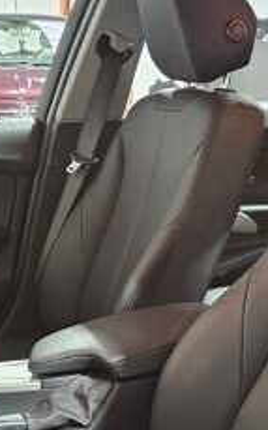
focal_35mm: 68
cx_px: 122
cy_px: 389
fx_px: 795
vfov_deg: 29.0
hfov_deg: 19.1
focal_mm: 6.3
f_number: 1.7
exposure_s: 1/71
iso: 1000
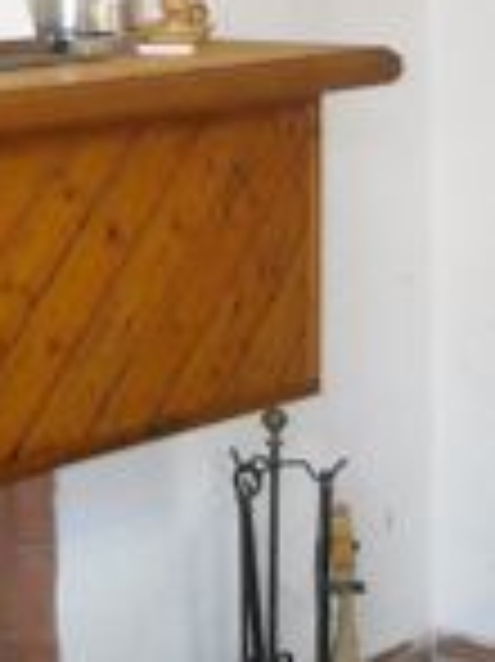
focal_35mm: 127
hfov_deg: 11.7
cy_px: -14
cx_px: 196
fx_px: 2425
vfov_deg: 15.2
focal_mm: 5.7
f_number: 2.8
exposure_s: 1/20
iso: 400
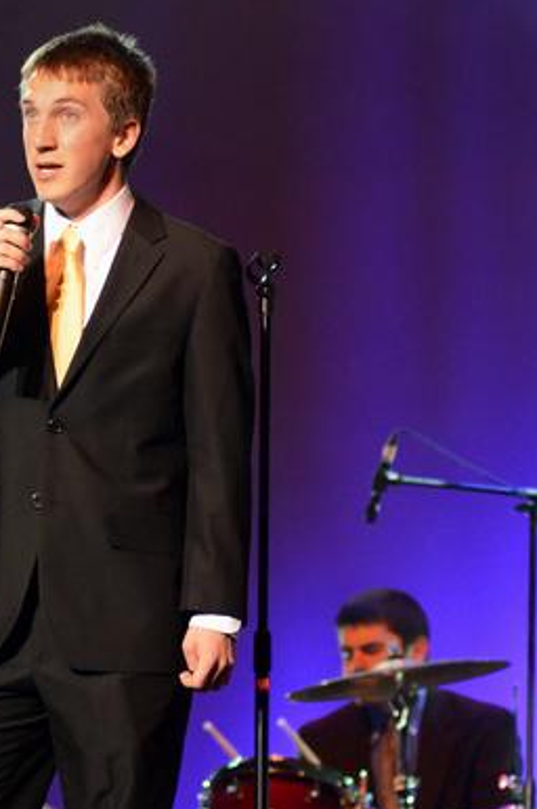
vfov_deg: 6.5
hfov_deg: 4.3
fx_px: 7118
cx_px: 172
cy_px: 324
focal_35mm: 317
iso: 4000
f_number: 3.2
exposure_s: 1/400
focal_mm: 120
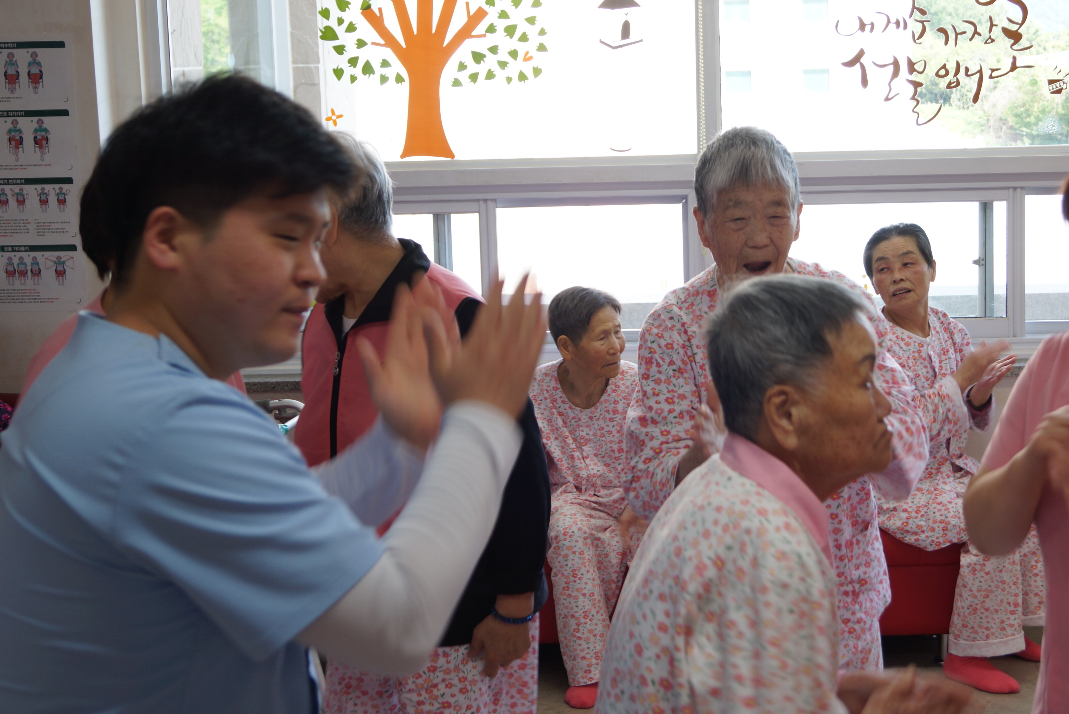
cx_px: 667
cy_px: 315
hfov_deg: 33.8
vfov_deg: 23.0
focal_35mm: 59
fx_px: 1753
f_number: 4.5
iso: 100
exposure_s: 1/50
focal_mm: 30
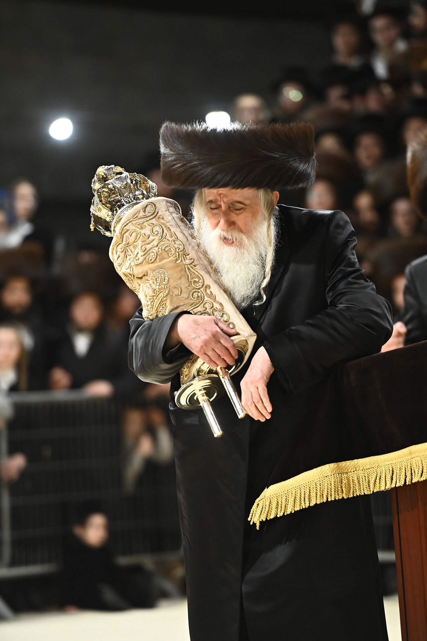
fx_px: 3559
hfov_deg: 6.9
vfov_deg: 10.3
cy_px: 320
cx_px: 214
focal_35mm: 200
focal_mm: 200
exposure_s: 1/200
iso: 3200
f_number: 3.5
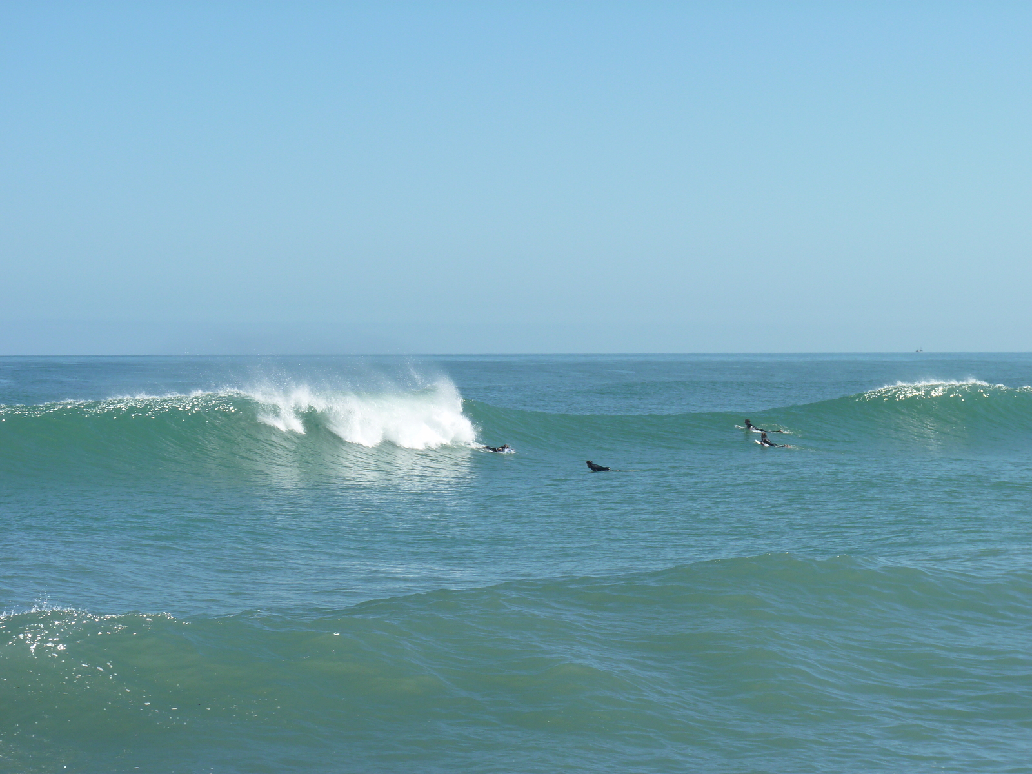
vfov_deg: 14.1
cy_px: 387
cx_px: 516
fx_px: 3130
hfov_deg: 18.7
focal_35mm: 105
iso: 80
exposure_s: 1/400
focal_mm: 18.7
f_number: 5.6
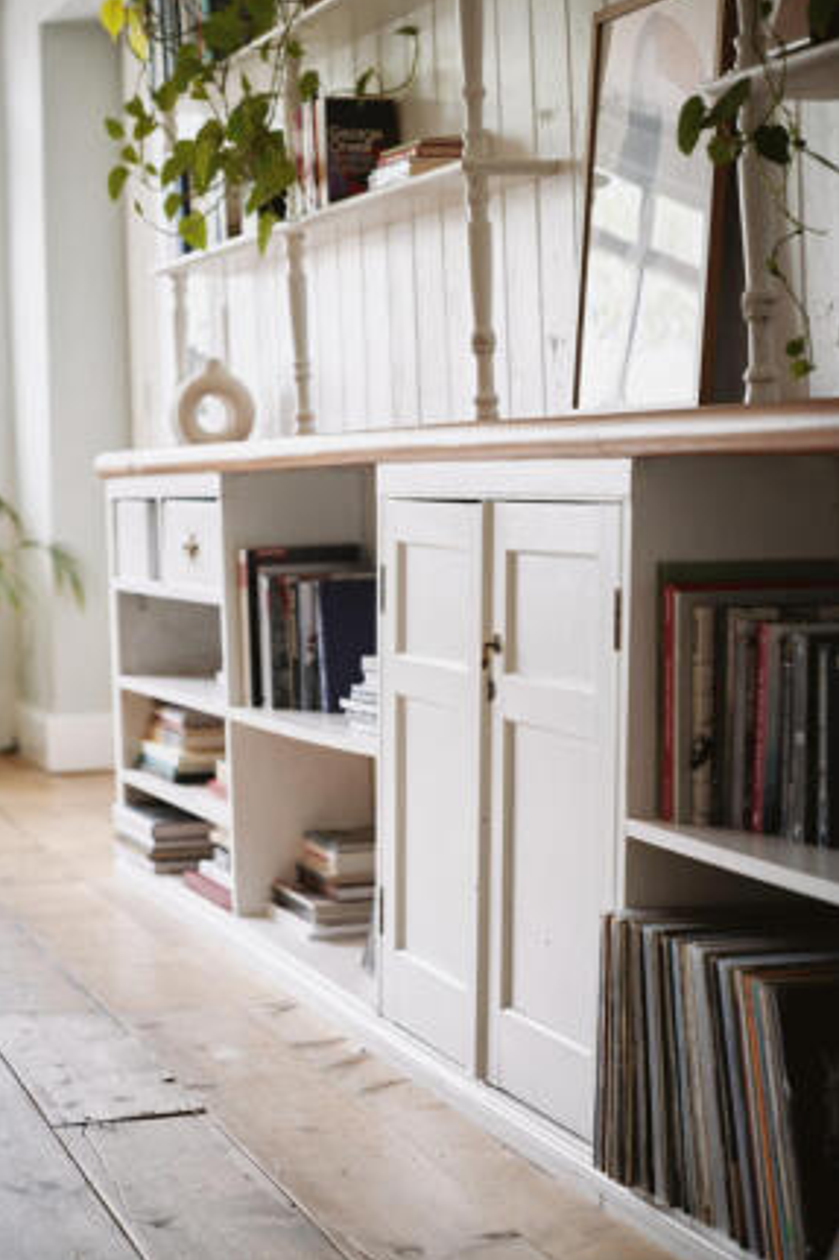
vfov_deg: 28.5
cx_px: 417
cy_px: 627
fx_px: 2484
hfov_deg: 19.2
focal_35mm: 71
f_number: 3.2
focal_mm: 70
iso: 100
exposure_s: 1/60
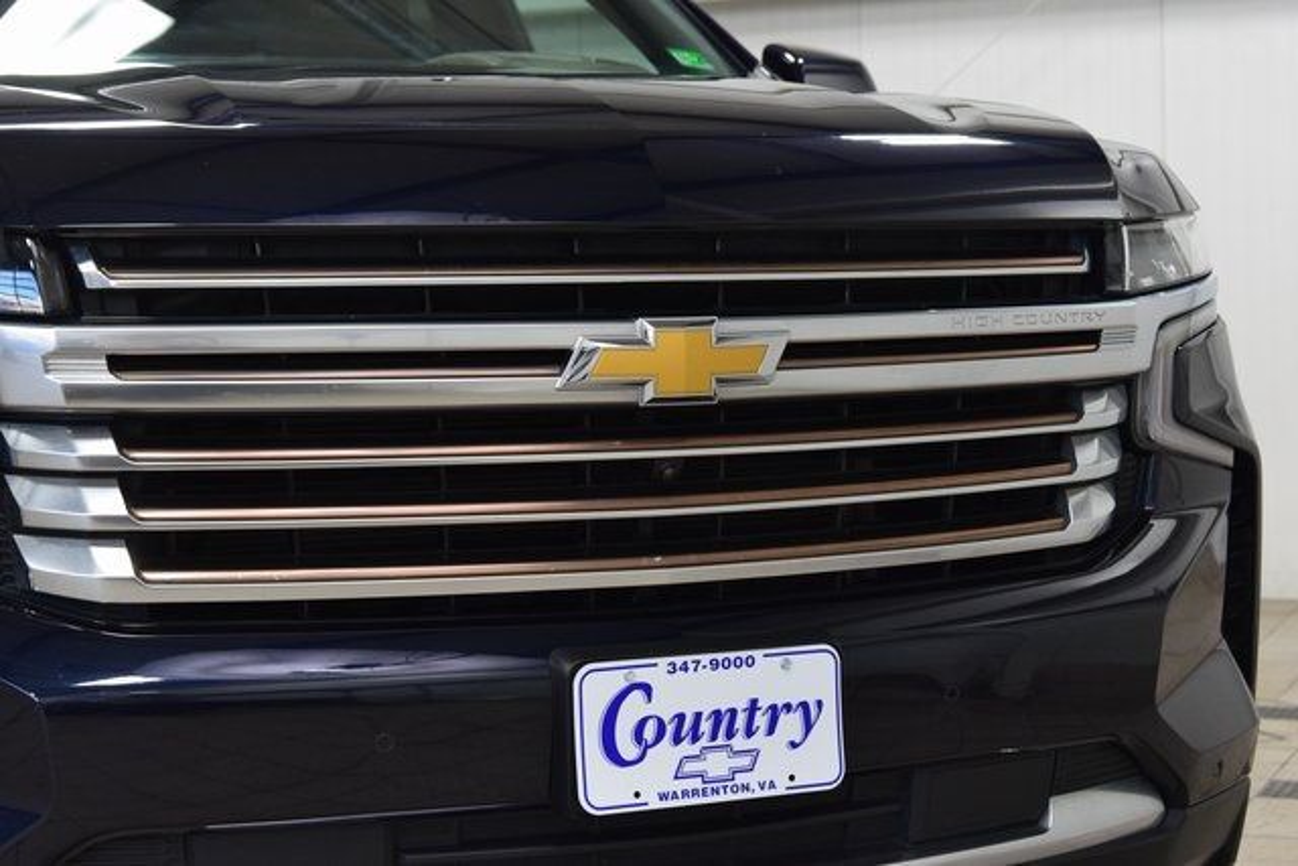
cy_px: 433
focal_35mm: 75
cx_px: 649
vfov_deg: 18.2
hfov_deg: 27.0
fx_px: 2705
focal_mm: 50
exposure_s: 1/60
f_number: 5.6
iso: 1600
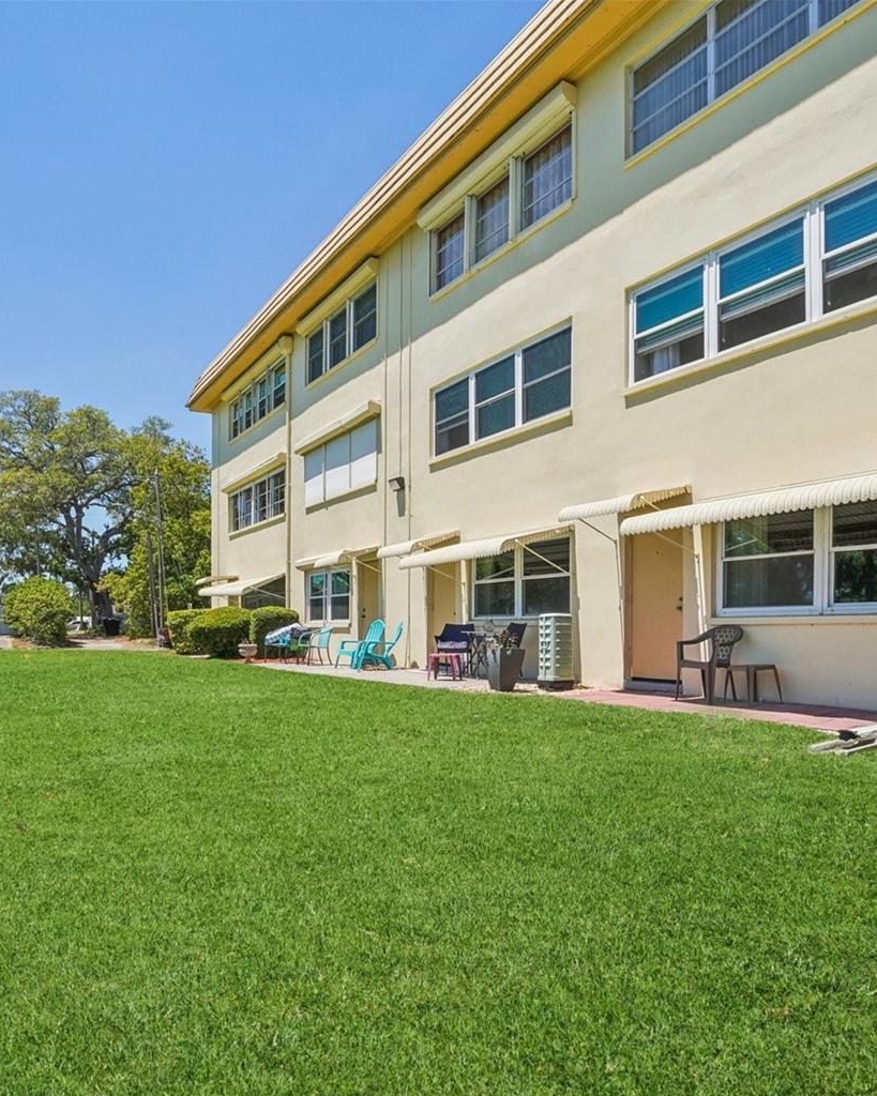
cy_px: 569
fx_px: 714
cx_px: 493
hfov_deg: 62.9
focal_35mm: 22
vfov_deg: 75.0
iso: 100
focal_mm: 10
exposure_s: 1/350
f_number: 8
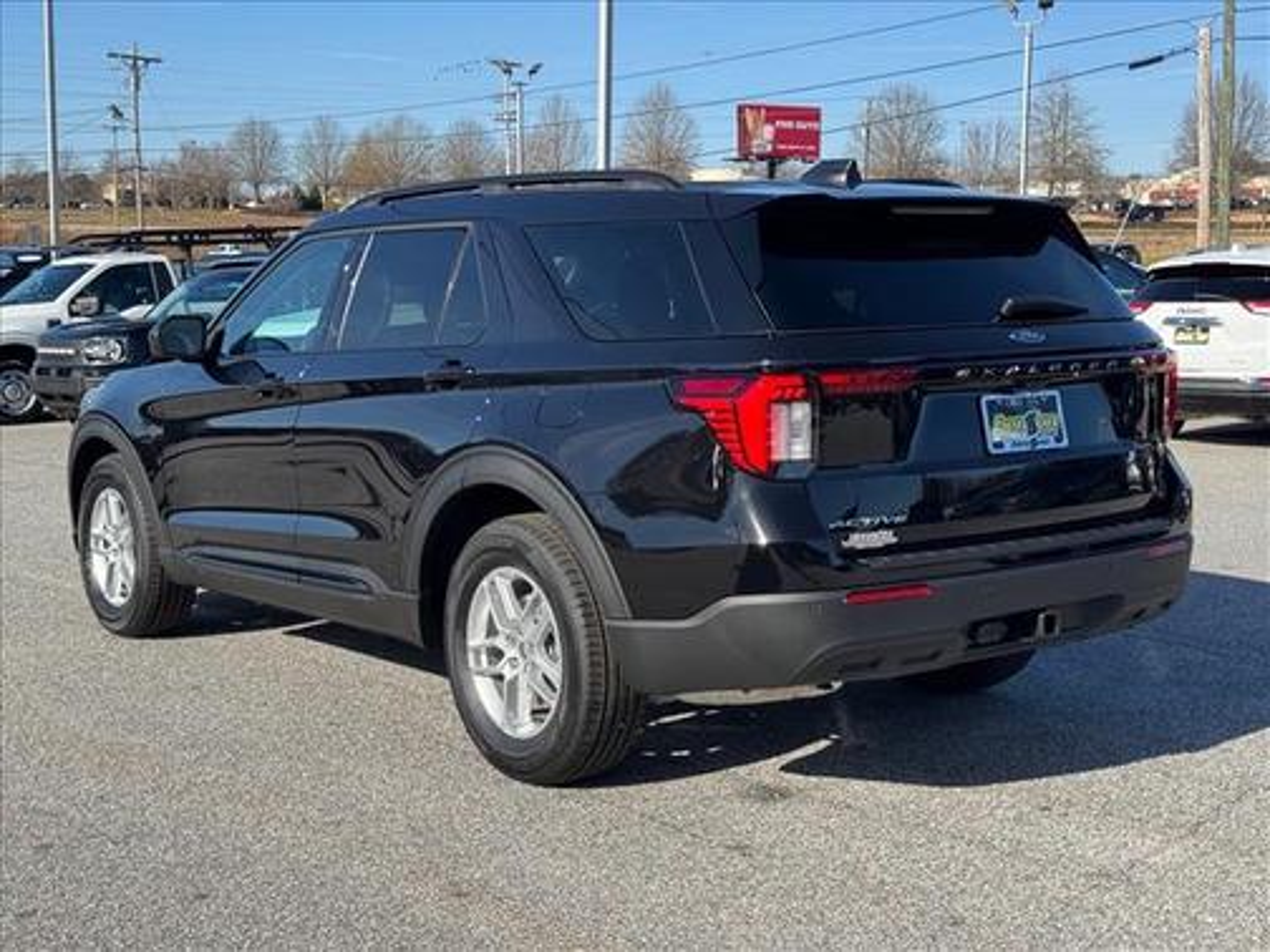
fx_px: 1761
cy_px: 476
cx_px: 635
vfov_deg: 30.3
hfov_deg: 39.7
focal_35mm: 48
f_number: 1.78
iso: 64
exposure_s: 1/2415
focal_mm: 6.76
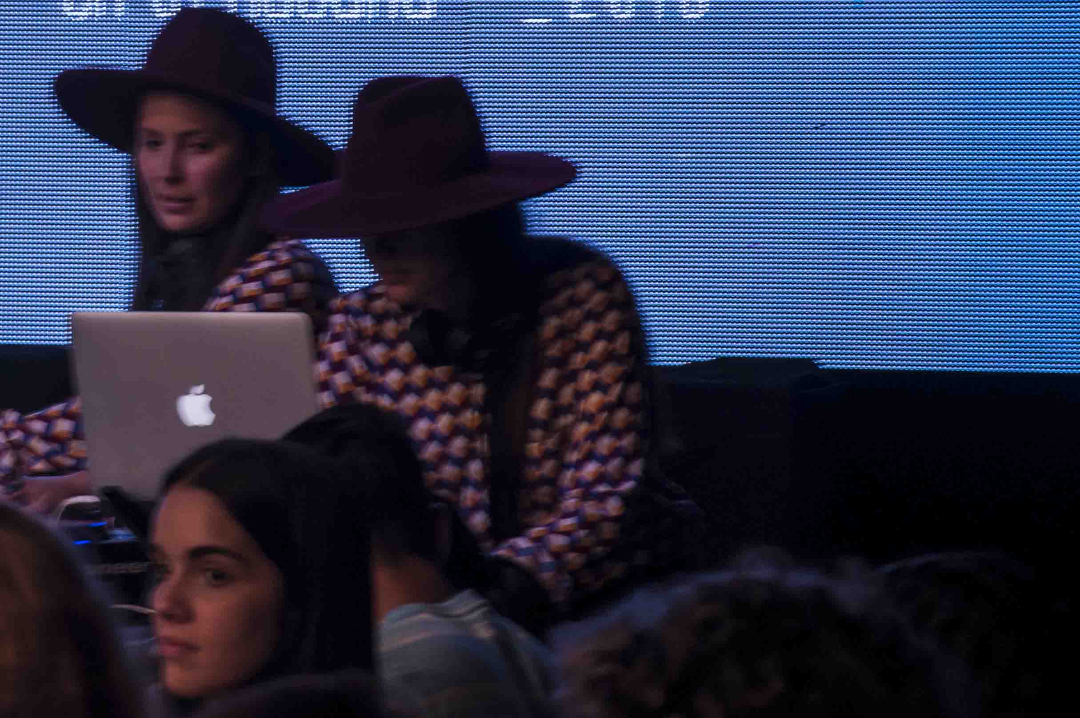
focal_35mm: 278
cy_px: 253
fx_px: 8326
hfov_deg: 7.4
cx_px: 213
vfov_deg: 4.9
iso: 200
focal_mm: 105
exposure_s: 1/13
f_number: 11
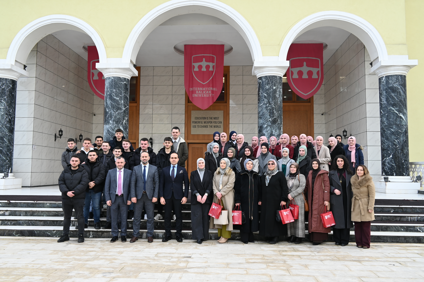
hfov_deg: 59.5
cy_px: 141
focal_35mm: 32
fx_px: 371
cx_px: 212
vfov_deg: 41.7
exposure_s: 1/250
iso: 200
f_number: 4.8
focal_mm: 21
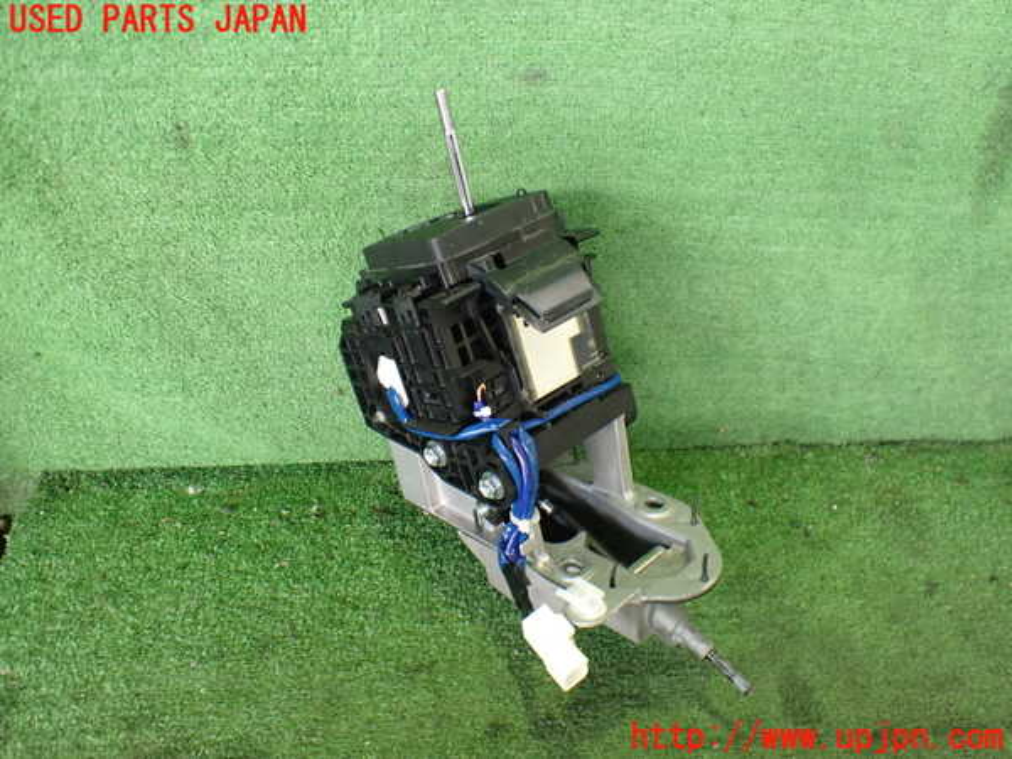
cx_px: 506
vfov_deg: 46.8
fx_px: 877
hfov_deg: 60.0
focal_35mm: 30
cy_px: 380
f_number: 2.3
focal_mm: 5.4
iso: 800
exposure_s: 1/80
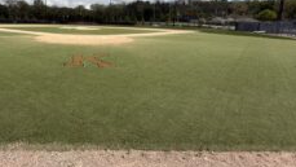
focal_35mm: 24
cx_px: 88
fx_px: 188
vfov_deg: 46.3
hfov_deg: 72.8
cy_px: 45
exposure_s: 1/4149
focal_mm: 2.22
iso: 50
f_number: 2.2
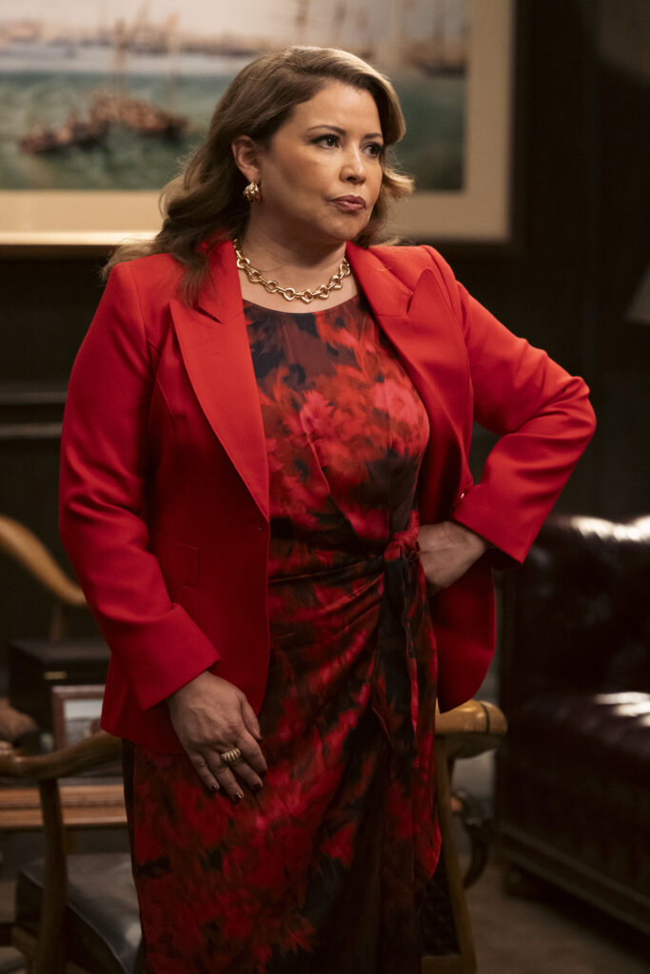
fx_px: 4169
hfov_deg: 8.9
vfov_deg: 13.3
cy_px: 487
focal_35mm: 154
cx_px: 325
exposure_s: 1/160
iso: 8000
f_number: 4.5
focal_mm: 154
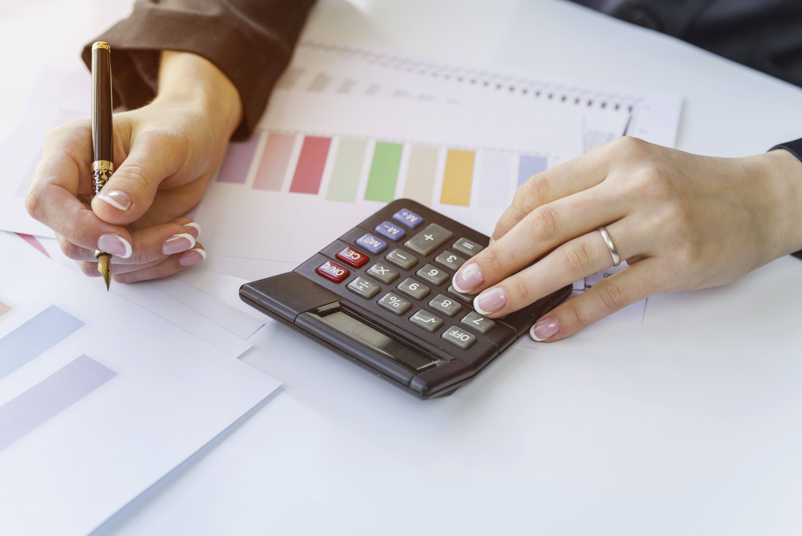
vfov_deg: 18.2
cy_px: 268
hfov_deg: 27.0
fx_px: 1671
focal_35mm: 75
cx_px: 401
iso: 200
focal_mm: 75
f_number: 5
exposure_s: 1/40
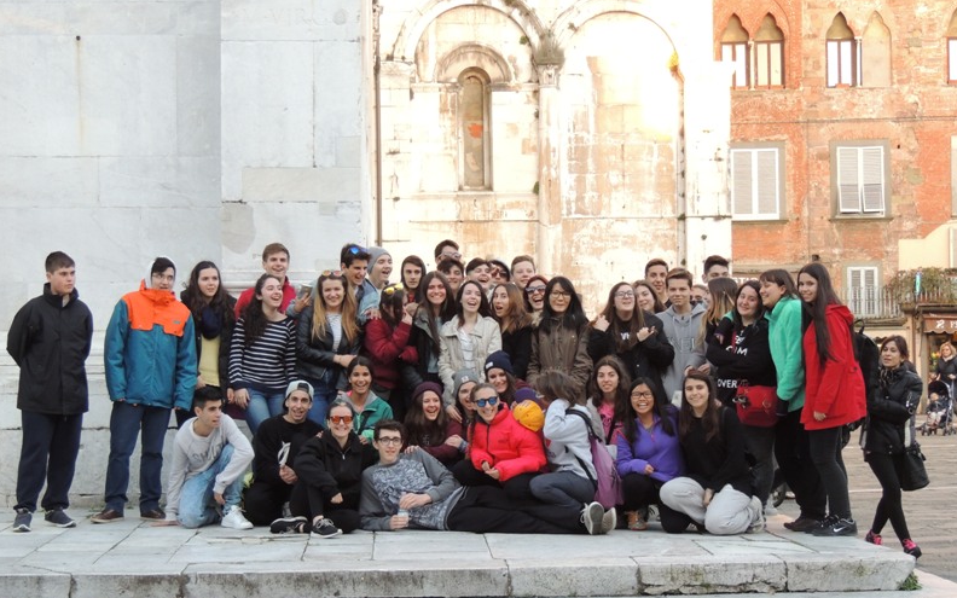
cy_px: 360
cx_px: 477
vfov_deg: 14.4
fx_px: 2373
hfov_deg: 22.8
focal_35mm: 91
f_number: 4
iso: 400
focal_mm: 15.1
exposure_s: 1/100
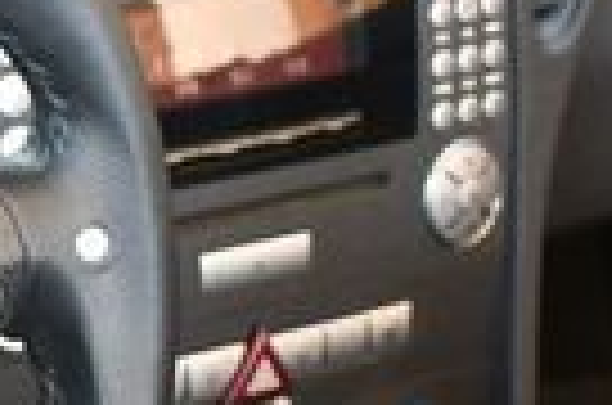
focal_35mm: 208
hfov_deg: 9.7
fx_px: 3528
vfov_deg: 6.6
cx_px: -270
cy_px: 396
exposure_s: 1/125
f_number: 3.8
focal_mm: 22
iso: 900
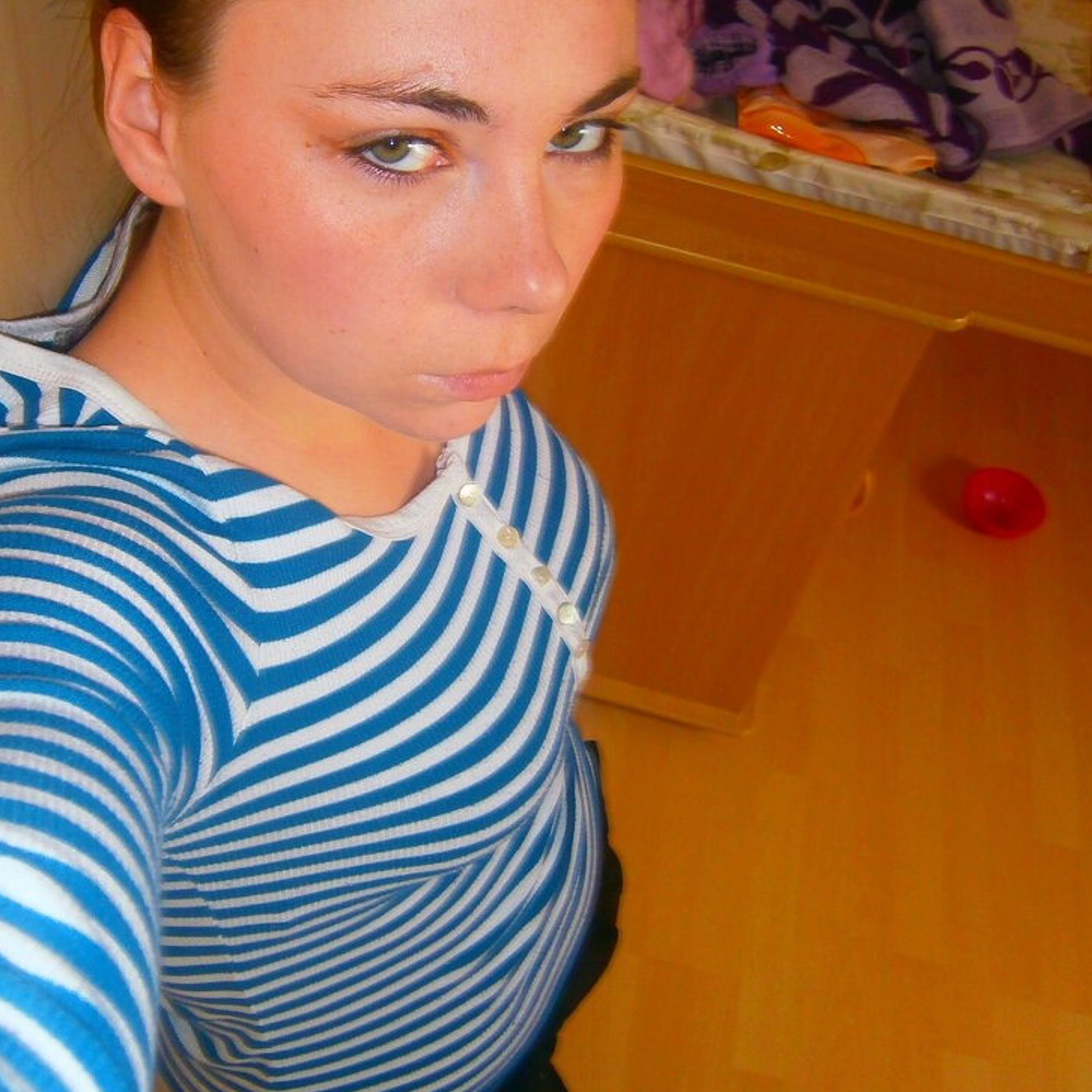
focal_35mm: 38
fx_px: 1356
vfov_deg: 43.6
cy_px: 418
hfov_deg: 43.8
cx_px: 487
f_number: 2.8
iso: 125
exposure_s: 1/30
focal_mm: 4.7
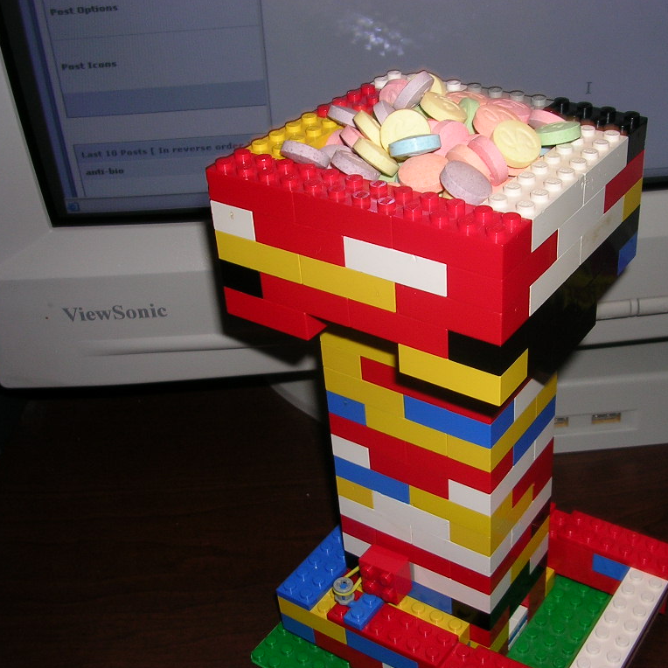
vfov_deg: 37.6
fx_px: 982
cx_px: 438
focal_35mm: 45
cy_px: 334
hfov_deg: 37.2
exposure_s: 1/60.1
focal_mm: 5.8
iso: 50
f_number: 2.8
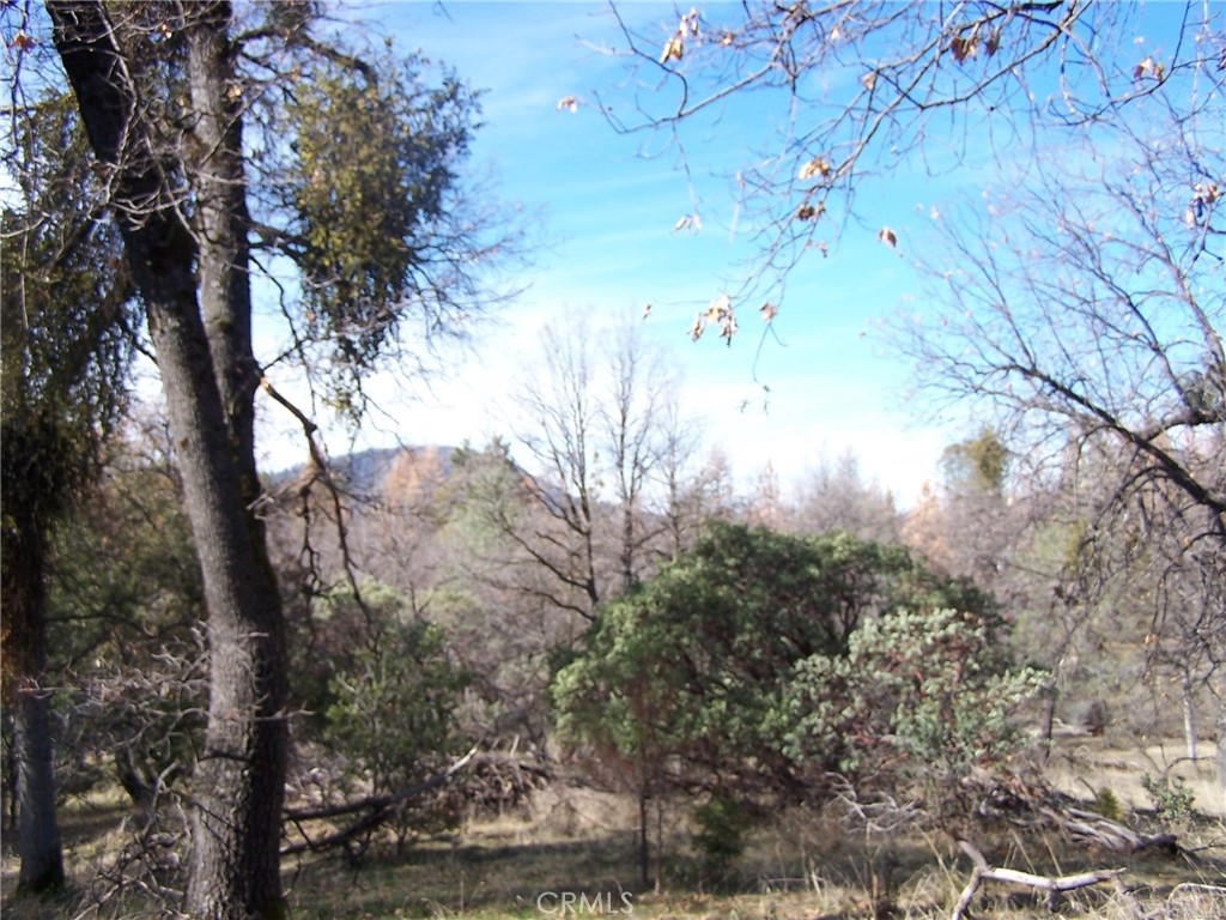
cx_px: 613
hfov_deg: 49.0
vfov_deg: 37.7
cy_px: 460
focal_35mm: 38
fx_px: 1346
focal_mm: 6.3
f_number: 2.8
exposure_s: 1/350
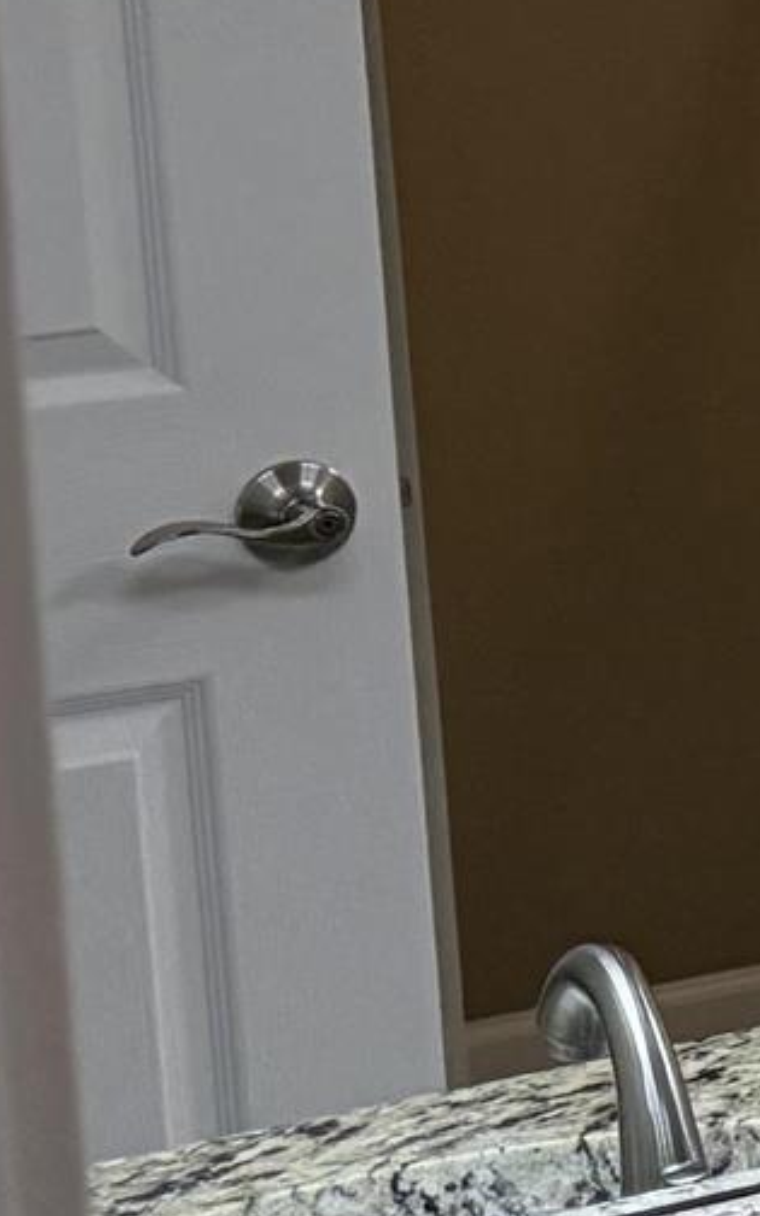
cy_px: 43
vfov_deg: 13.3
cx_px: 3482
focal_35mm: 155
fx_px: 5137
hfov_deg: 6.2
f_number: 1.78
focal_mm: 6.76
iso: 200
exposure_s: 1/237
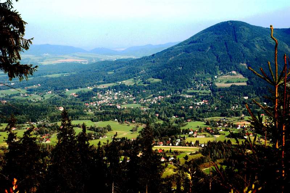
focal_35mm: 66
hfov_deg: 30.5
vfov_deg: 20.6
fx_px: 531
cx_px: 145
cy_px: 96
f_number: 10
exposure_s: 1/400
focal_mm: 44
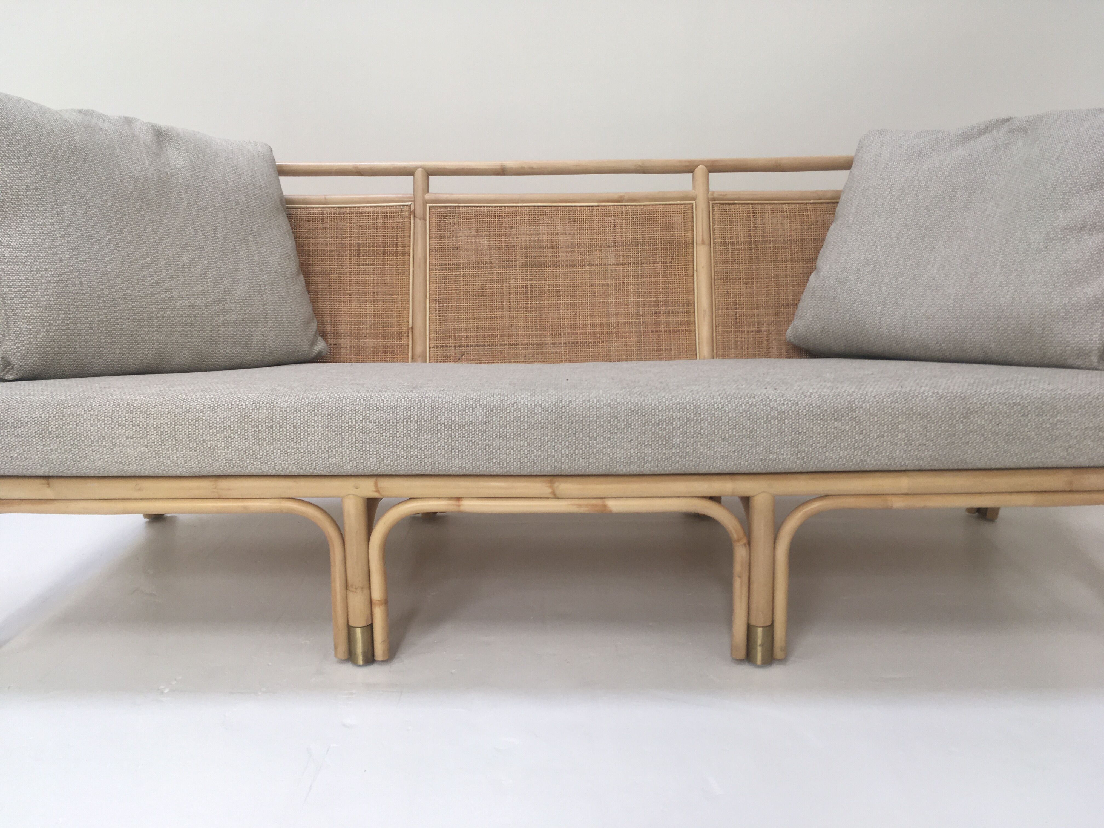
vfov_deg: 48.2
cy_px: 414
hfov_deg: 61.7
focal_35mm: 29
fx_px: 925
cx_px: 552
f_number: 2.2
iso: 32
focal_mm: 4.15
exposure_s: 1/50
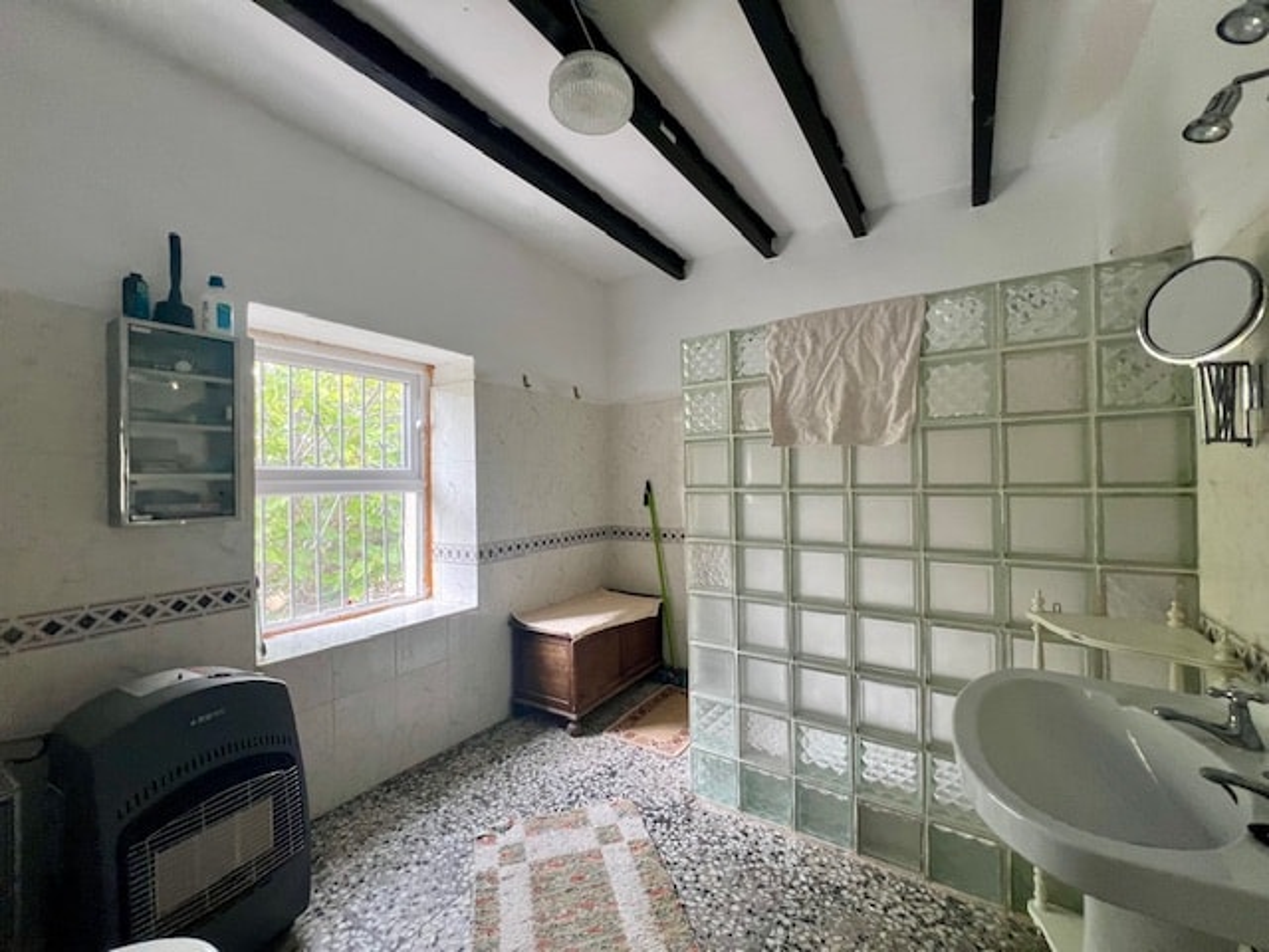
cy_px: 476
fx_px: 477
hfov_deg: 106.2
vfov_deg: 89.9
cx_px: 634
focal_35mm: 13
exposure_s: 1/100
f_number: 1.8
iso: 200
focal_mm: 1.57
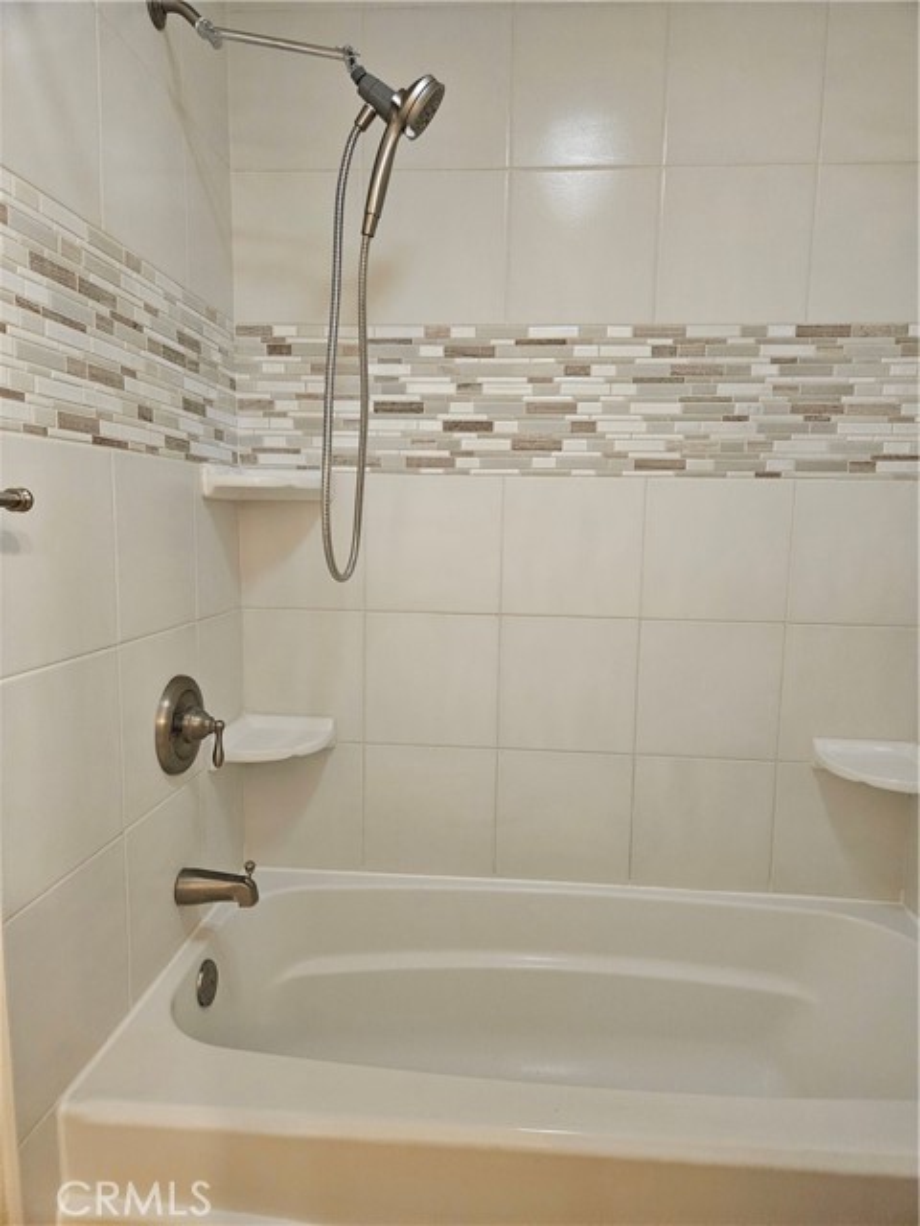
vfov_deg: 73.9
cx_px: 460
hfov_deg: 58.9
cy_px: 613
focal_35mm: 23
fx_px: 815
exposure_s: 1/120
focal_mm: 5.4
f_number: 1.8
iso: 800
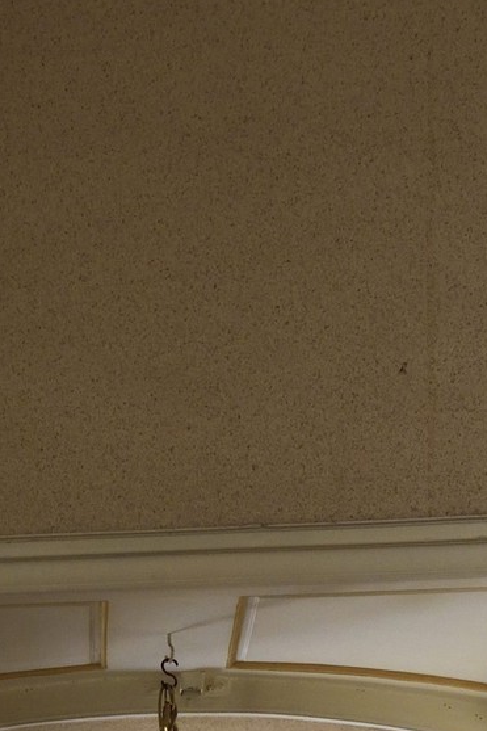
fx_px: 2802
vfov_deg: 13.4
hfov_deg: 9.7
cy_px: 1312
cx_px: -213
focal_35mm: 138
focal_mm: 32
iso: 1250
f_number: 7.1
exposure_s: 1/60
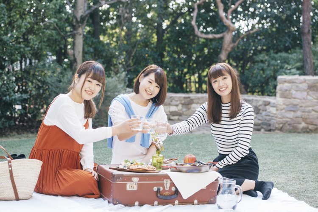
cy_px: 106
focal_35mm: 70
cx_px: 159
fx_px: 618
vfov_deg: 19.5
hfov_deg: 28.8
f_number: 4
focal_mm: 70
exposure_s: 1/160
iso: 125
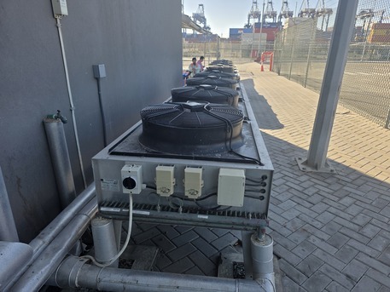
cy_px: 146
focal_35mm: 23
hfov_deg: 73.9
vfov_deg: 58.9
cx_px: 195
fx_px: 259
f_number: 1.7
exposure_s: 1/3177
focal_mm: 6.3
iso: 80
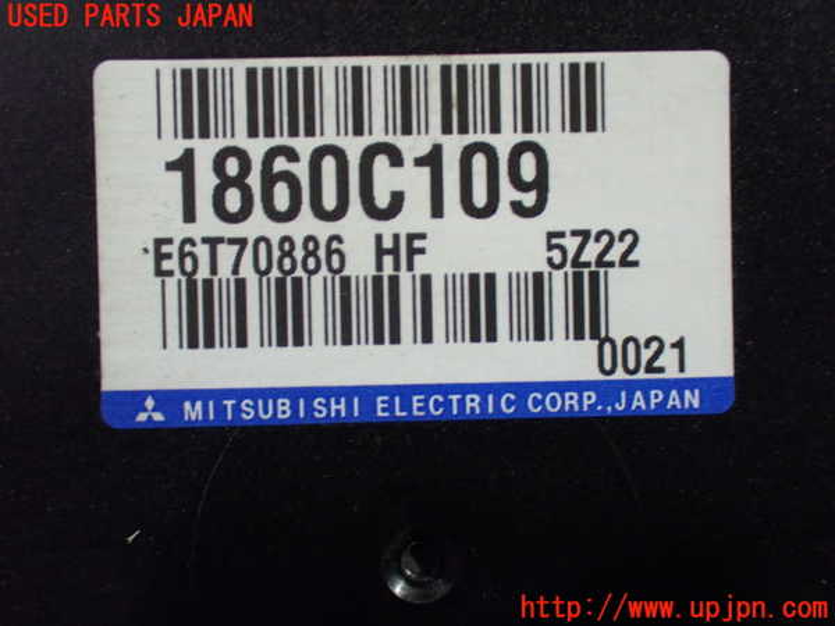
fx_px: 989
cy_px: 313
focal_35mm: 41
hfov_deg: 45.8
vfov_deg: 35.1
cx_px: 418
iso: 800
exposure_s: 1/50
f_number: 2.8
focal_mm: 7.31
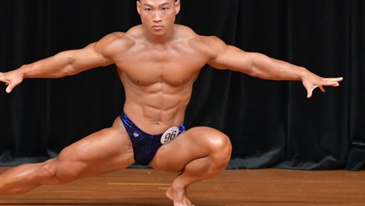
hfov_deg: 3.2
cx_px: 155
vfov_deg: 1.8
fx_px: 6581
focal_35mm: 680
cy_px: 98
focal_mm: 300
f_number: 5.6
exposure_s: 1/400
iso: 5000
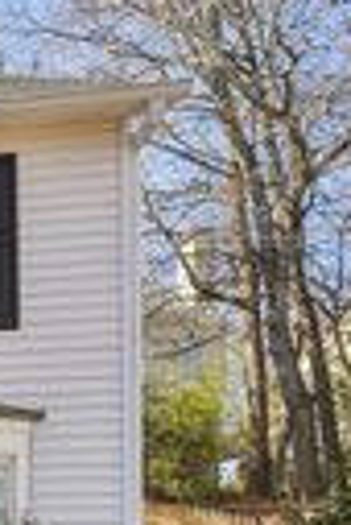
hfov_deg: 13.2
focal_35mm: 59
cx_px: -582
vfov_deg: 32.2
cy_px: 477
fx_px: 860
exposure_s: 1/125
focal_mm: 15
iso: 100
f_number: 8
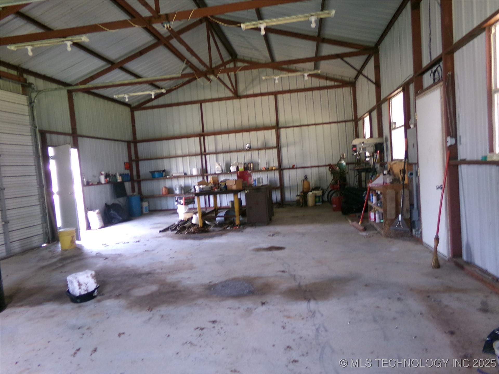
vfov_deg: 56.8
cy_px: 187
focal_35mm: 24
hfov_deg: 71.6
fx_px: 346
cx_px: 250
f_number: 3.7
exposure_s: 1/17
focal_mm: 4.3
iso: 366
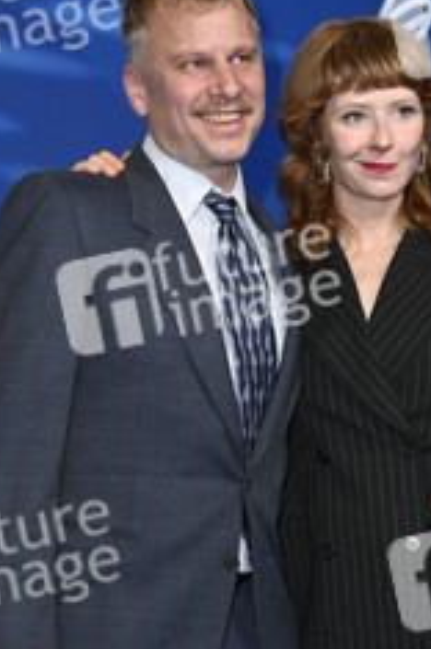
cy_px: 428
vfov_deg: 15.4
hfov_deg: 10.3
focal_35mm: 133
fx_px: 2395
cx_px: 279
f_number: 5.6
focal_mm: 78
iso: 800
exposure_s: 1/250
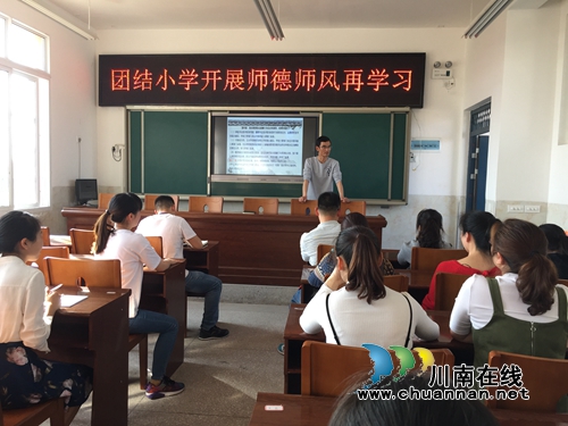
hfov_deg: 61.7
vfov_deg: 48.2
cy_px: 213
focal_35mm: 29
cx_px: 284
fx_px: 476
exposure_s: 1/100
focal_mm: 4.15
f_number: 2.2
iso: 50
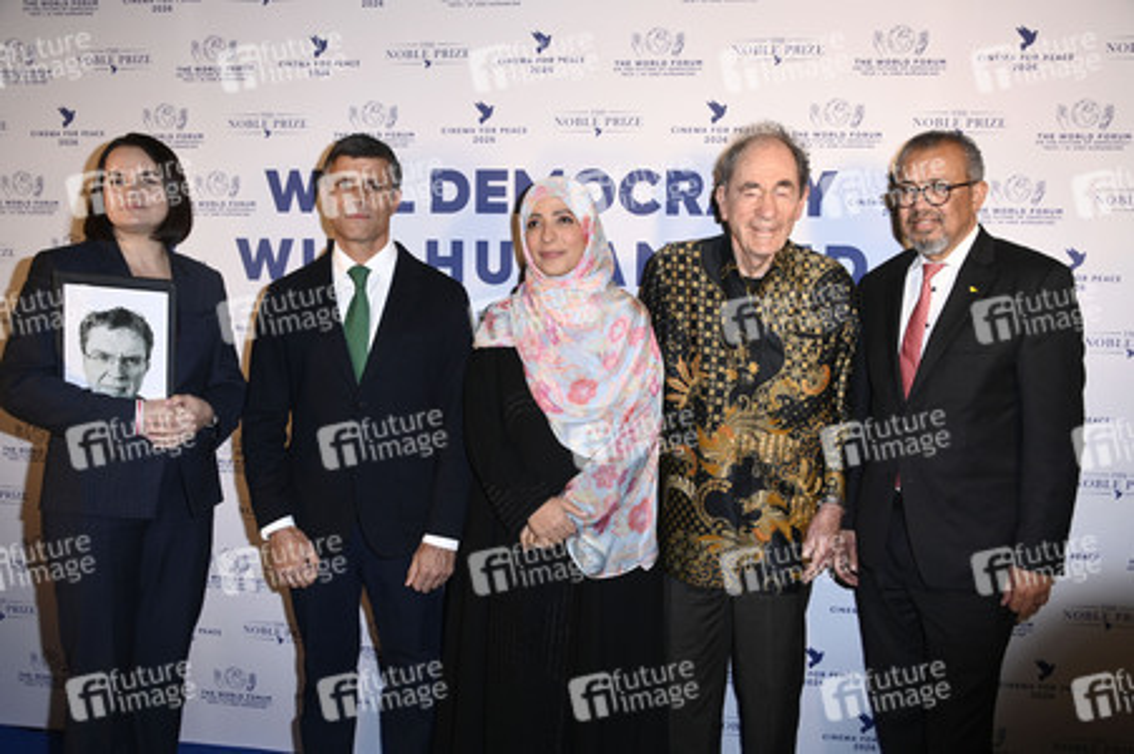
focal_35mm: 32
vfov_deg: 41.1
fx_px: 1007
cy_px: 377
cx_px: 567
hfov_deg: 58.8
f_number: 5.6
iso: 800
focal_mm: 32
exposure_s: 1/250
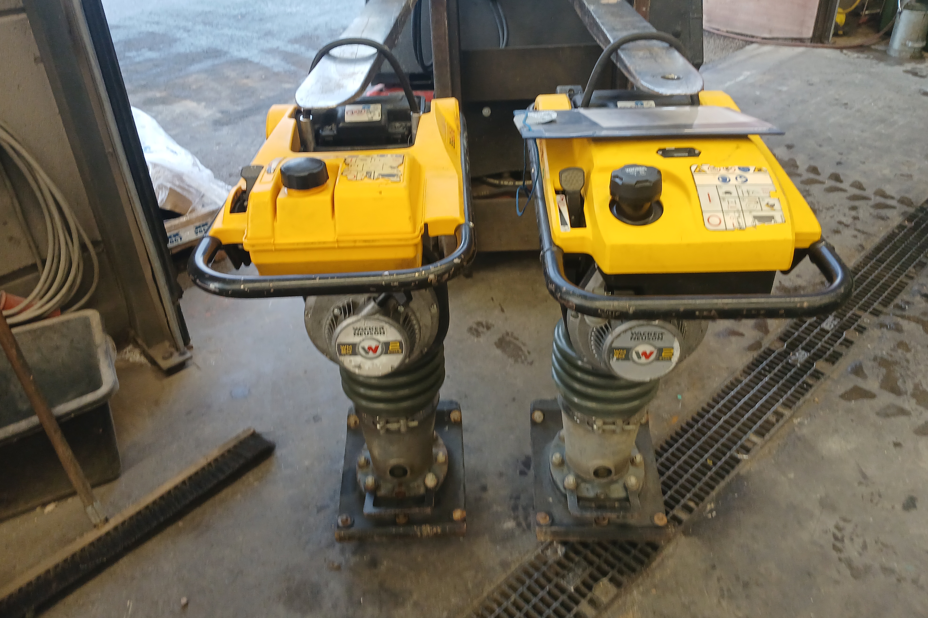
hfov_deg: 65.5
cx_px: 472
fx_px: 722
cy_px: 272
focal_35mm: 28
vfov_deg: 46.3
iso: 125
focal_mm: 3.98
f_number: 1.8
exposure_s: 1/50
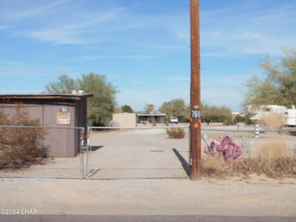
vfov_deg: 32.2
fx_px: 385
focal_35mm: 45
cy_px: 111
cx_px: 148
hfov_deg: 42.1
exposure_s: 1/640
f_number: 7.4
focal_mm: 8
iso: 125
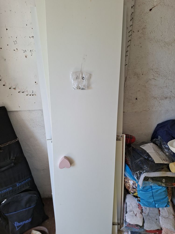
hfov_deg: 58.9
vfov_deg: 73.9
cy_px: 117
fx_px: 155
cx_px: 88
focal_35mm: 23
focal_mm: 5.54
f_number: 1.8
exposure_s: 1/100
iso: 50
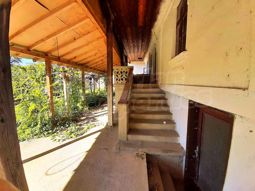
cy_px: 96
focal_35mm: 13
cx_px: 128
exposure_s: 1/264
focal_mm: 1.42
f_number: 2.2
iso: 40
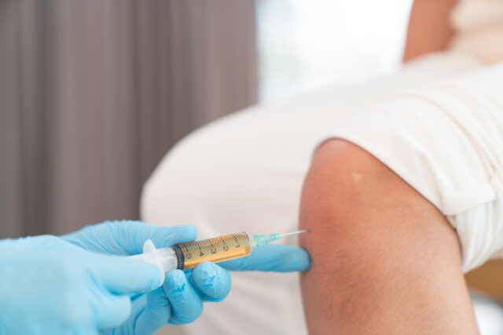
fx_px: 978
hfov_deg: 28.8
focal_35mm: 70
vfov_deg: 19.5
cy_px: 168
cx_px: 252
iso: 100
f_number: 3.2
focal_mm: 70
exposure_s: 1/80
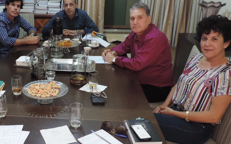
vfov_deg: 31.2
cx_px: 58
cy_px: 75
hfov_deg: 46.5
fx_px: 258
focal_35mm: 41
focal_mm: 4.3
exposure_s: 1/13
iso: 400
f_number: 3
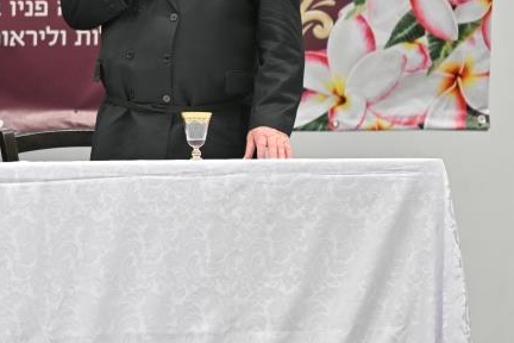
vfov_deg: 2.9
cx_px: -43
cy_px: 27
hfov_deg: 4.3
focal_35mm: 474
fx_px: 6767
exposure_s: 1/250
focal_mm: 200
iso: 200
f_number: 2.8
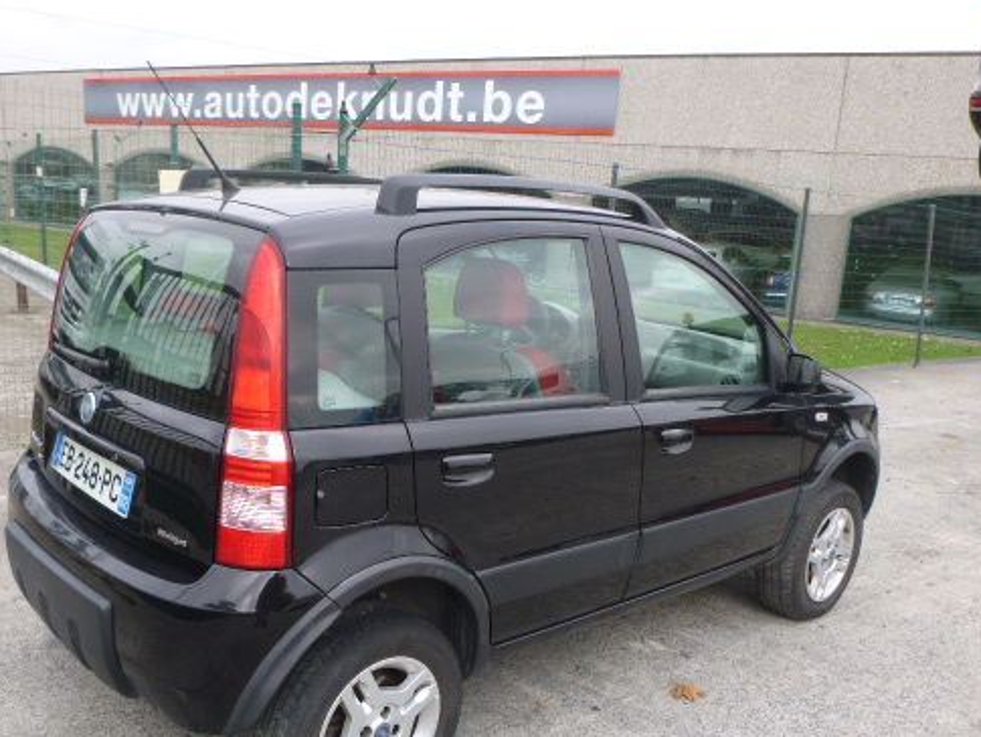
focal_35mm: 33
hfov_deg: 54.9
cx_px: 386
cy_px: 417
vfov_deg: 42.9
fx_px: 935
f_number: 3.9
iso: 100
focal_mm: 4.5
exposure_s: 1/80
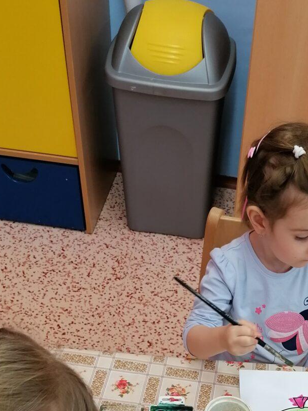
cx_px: 231
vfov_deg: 33.6
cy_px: 395
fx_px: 629
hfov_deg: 27.1
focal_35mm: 53
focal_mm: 4.75
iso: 100
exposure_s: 1/50
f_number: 1.8
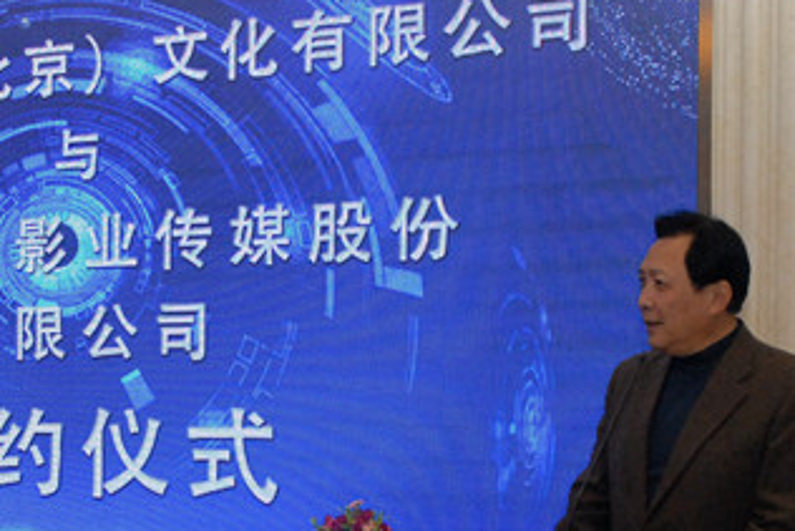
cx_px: 247
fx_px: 1259
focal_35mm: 57
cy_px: 408
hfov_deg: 34.6
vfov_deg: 23.5
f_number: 4.5
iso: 800
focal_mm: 24
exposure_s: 1/250
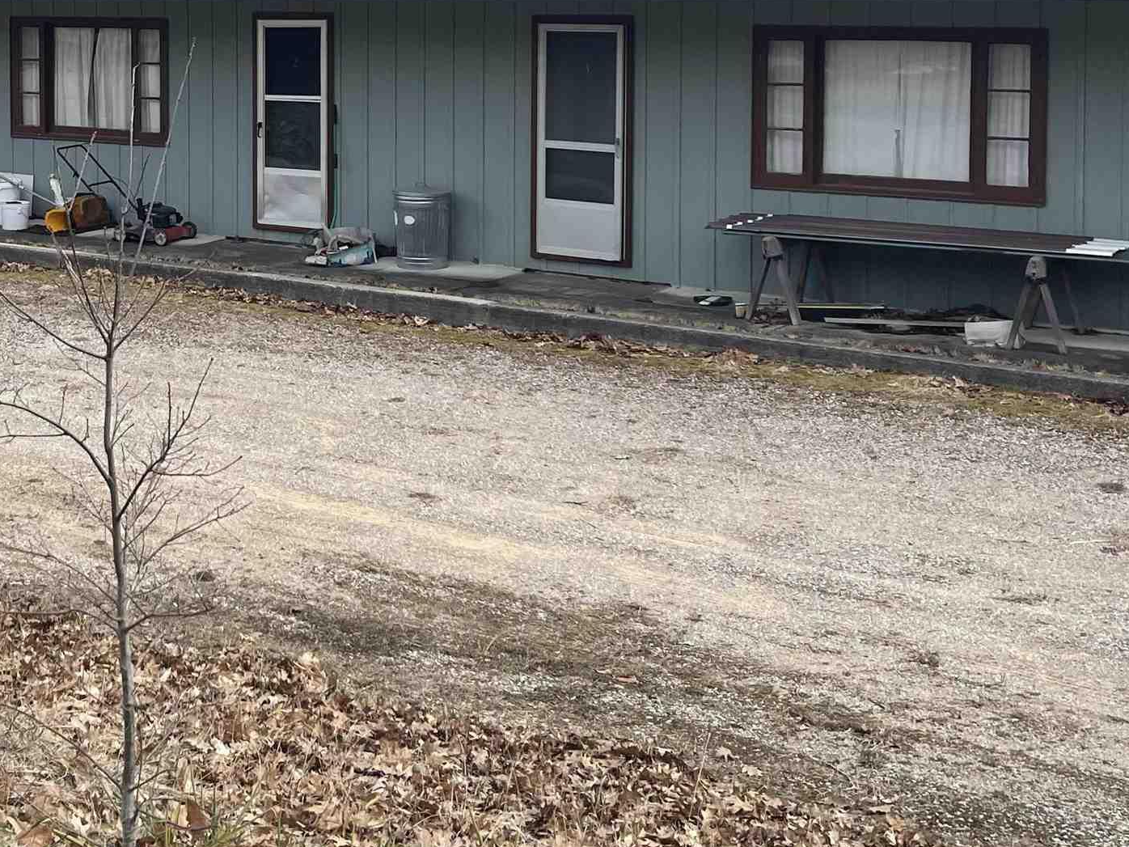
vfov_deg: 25.5
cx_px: 166
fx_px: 1794
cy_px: 41
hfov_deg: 33.5
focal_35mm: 55
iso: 32
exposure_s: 1/1976
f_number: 1.6
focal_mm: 5.1
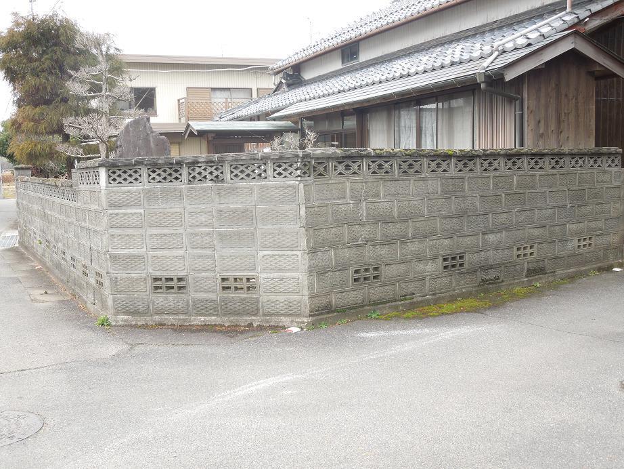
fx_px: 703
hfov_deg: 47.9
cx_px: 312
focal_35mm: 39
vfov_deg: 36.8
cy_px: 234
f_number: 3.8
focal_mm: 7
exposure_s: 1/80
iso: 100
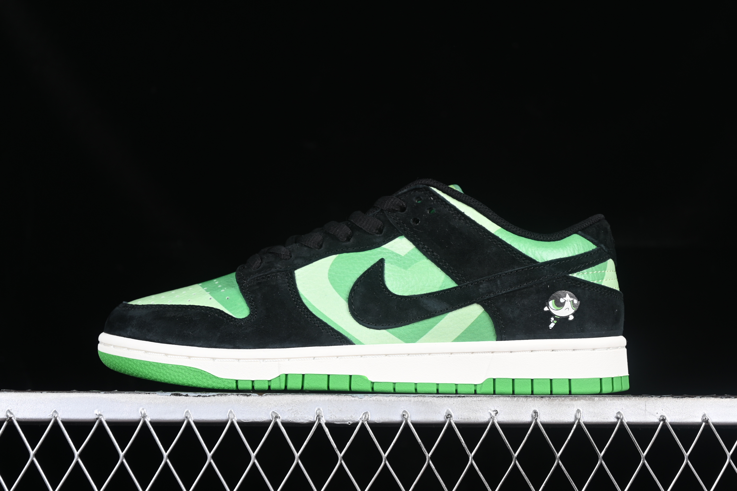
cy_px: 246
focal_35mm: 75
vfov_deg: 18.2
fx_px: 1535
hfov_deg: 27.0
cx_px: 368
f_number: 6.3
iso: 160
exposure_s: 1/60
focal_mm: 50
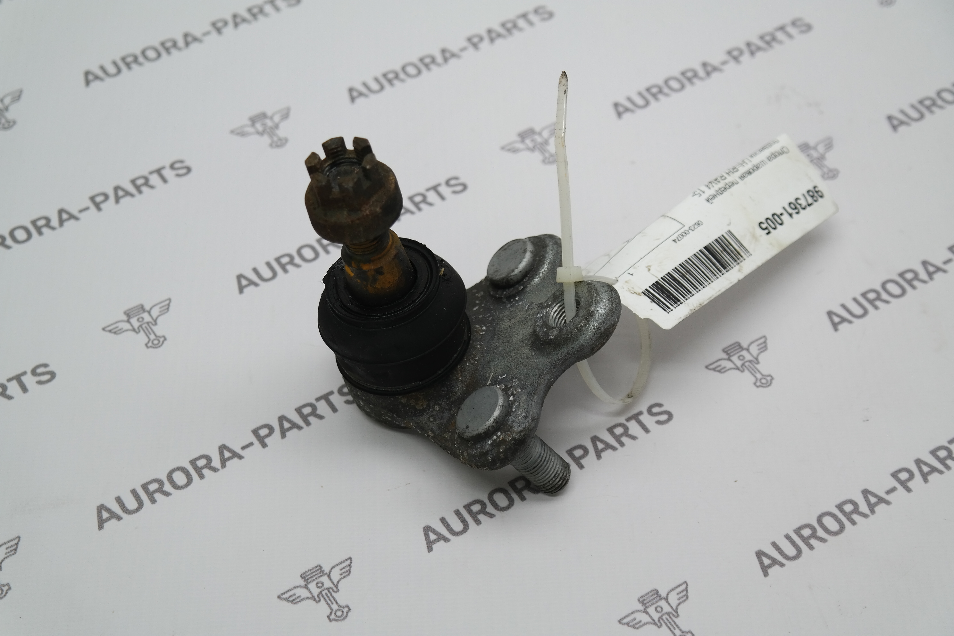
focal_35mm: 64
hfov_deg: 31.4
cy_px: 318
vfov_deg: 21.2
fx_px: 1696
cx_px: 477
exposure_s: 1/80
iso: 200
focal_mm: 42
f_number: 5
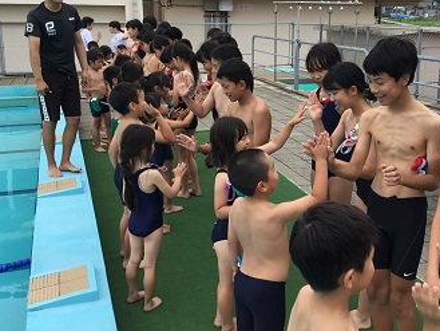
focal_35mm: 43
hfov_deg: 43.5
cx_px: 271
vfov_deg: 33.5
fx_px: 547
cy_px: 135
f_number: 2.4
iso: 25
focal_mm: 3.3
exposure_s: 1/608
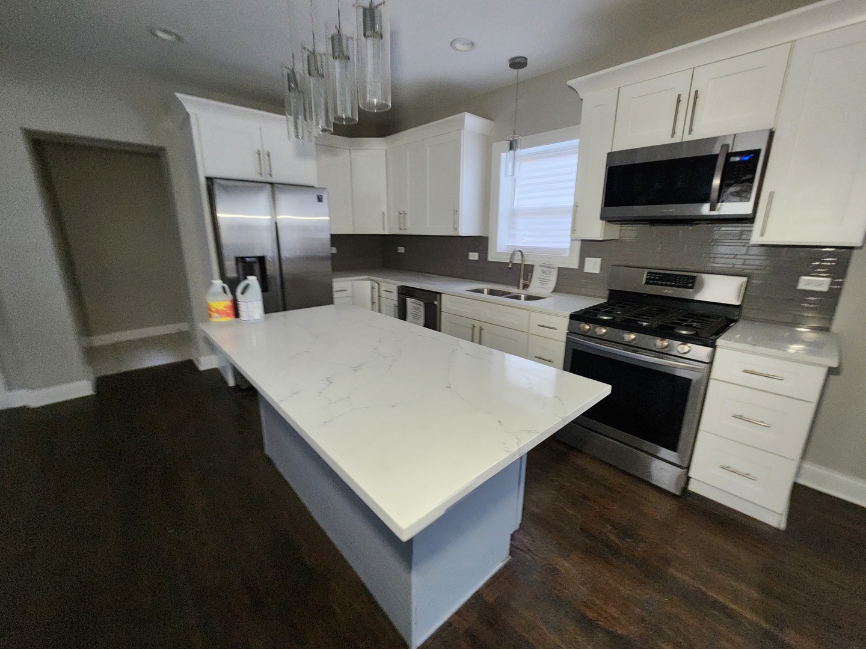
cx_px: 433
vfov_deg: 89.9
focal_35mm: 13
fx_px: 325
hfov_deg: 106.2
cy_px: 324
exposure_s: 1/30
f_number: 2.2
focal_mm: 2.2
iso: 500
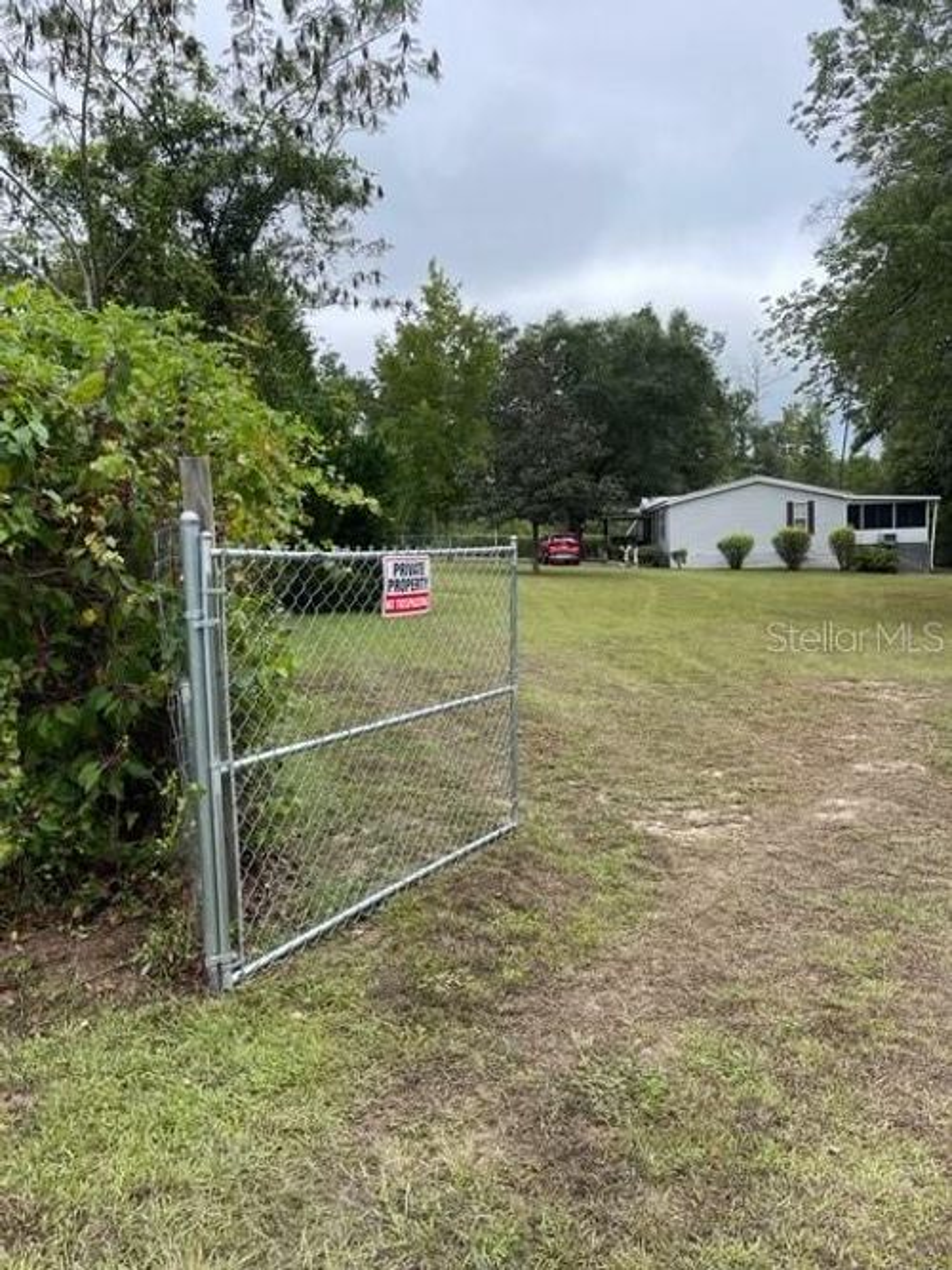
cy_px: 635
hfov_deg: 54.9
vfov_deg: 69.4
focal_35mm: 25
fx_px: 917
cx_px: 476
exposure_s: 1/1553
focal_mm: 5.1
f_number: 1.6
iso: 32
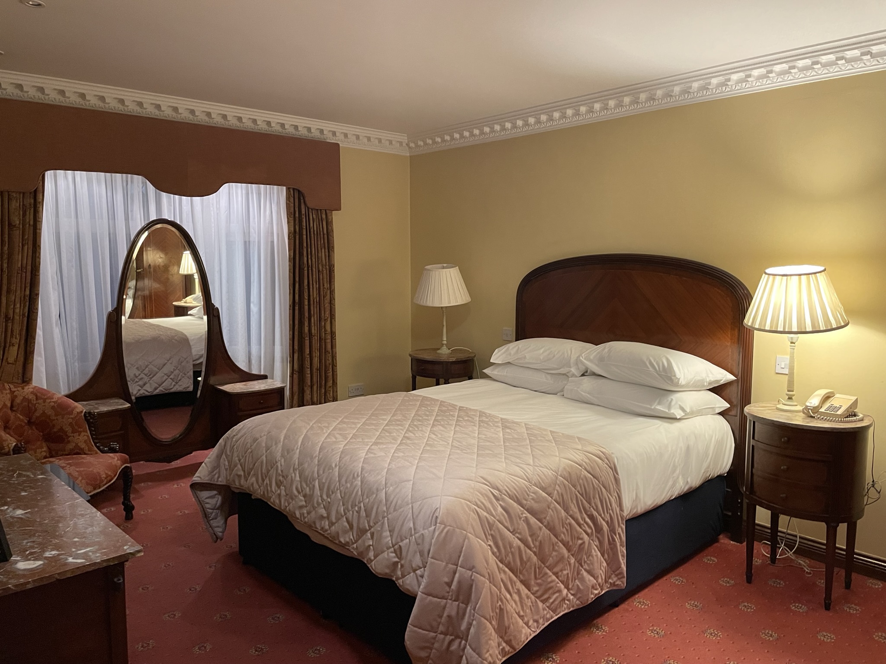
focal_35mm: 26
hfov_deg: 67.3
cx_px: 443
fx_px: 665
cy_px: 332
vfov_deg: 53.1
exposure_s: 1/50
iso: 400
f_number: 1.6
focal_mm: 4.2
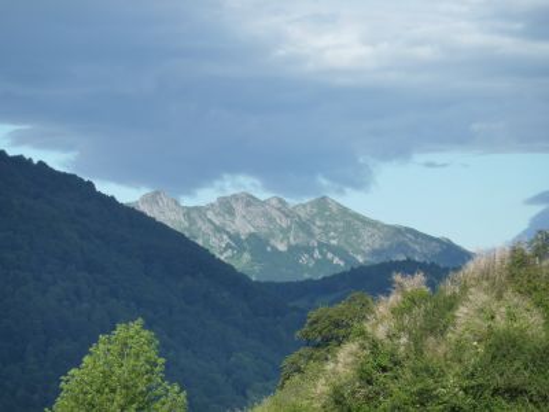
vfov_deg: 6.6
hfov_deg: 8.8
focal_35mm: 225
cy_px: 206
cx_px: 274
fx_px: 3568
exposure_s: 1/500
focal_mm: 37
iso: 125
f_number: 5
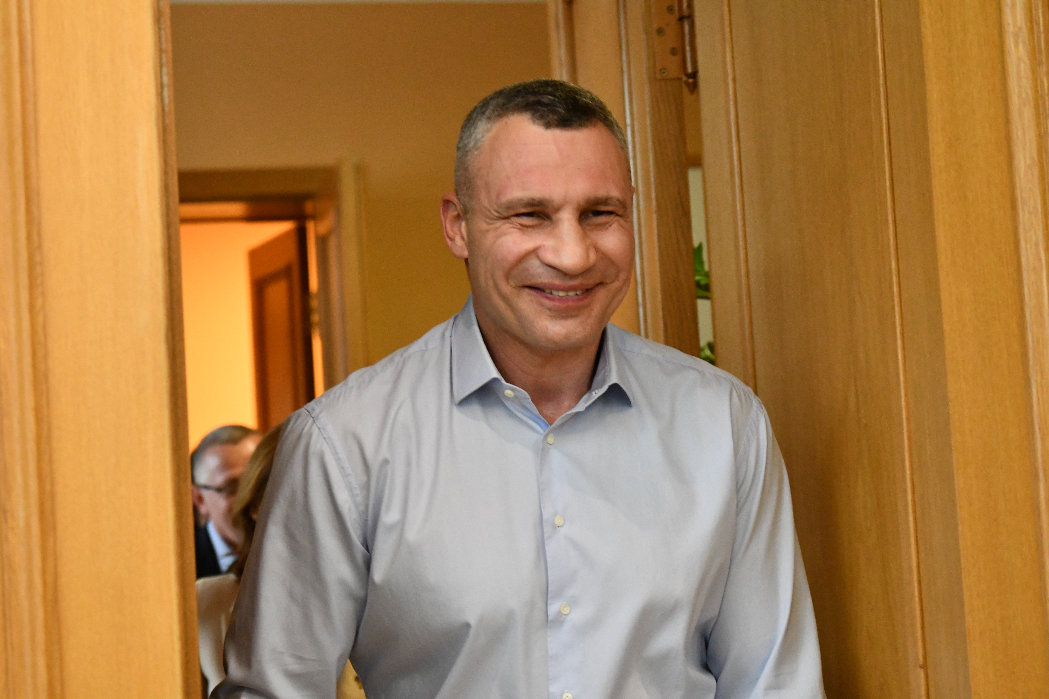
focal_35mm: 66
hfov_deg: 30.5
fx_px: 1923
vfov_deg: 20.6
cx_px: 524
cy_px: 350
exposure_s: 1/250
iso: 3200
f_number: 2.8
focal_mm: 44
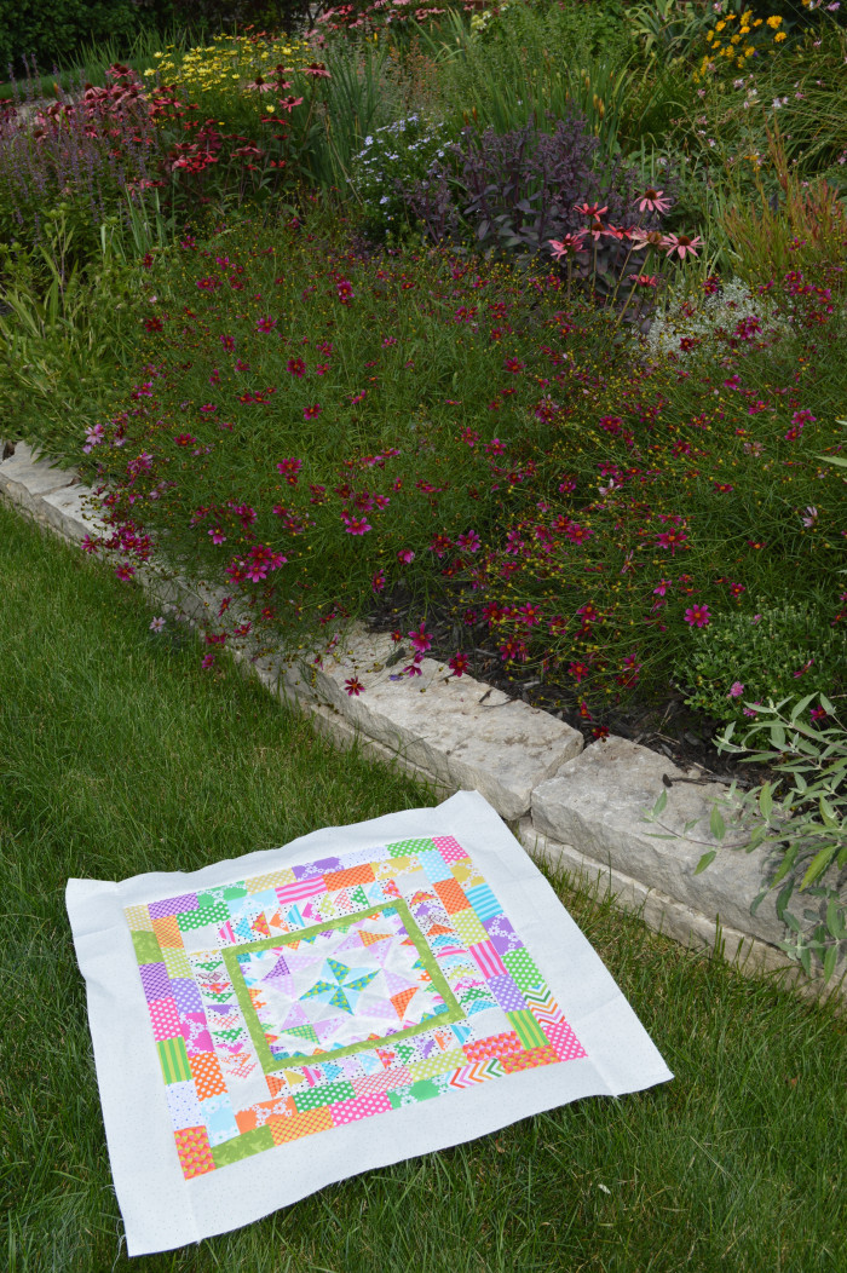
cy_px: 636
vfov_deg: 49.6
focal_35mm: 39
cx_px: 424
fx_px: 1378
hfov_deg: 34.2
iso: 100
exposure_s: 1/200
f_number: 9
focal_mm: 26
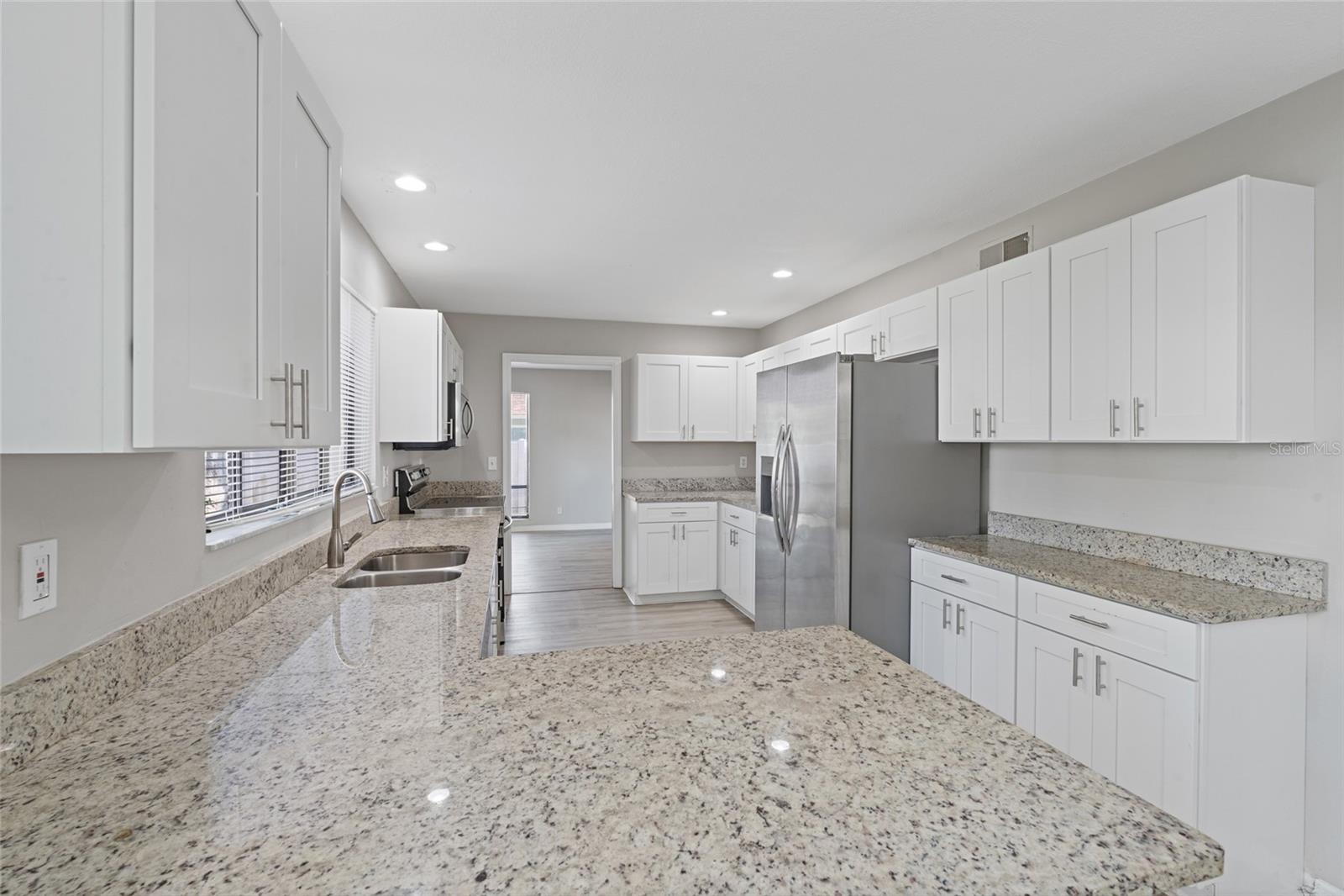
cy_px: 448
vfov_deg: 73.7
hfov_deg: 96.7
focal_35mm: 16
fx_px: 597
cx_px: 672
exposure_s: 1/2
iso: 250
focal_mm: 16
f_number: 10
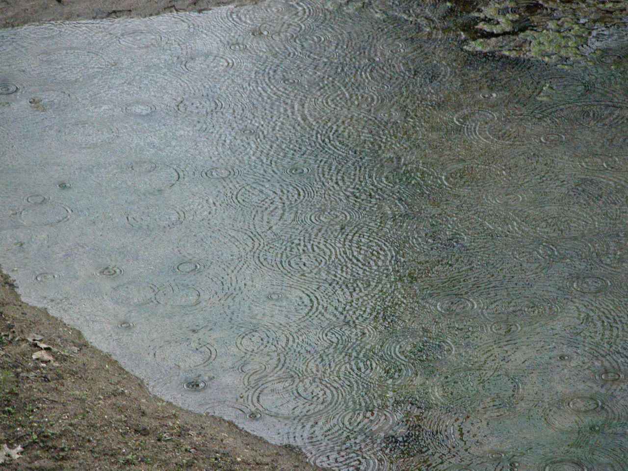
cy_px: 236
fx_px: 5080
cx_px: 314
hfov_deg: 7.1
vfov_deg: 5.3
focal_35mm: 280
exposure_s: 1/396
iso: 800
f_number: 4.2
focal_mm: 71.2
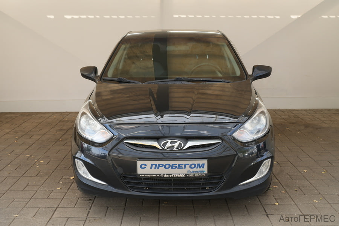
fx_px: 433
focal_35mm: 46
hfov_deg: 42.7
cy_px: 113
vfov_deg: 29.2
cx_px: 170
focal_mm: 46
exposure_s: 1/60
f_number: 5.6
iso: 100
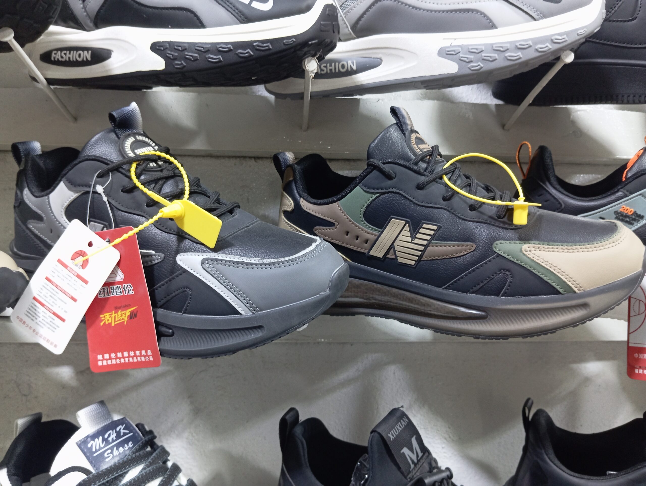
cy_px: 243
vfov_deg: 49.9
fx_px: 523
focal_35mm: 28
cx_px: 323
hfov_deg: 63.4
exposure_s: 1/33.3
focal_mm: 4.22
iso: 738
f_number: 1.8
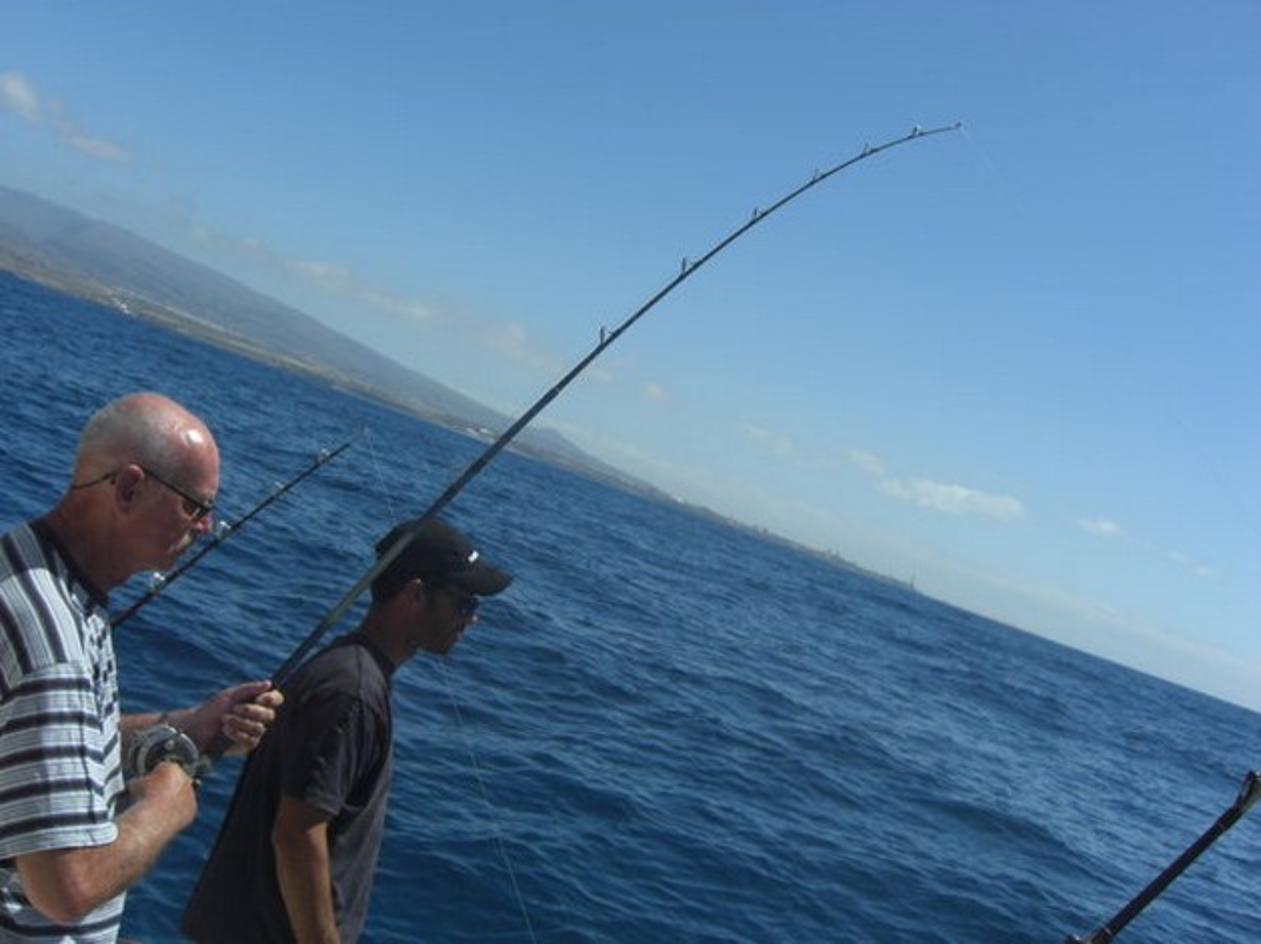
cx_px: 630
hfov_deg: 49.0
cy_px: 472
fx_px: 1384
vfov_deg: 37.7
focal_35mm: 38
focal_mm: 7.9
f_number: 8
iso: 80
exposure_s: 1/320
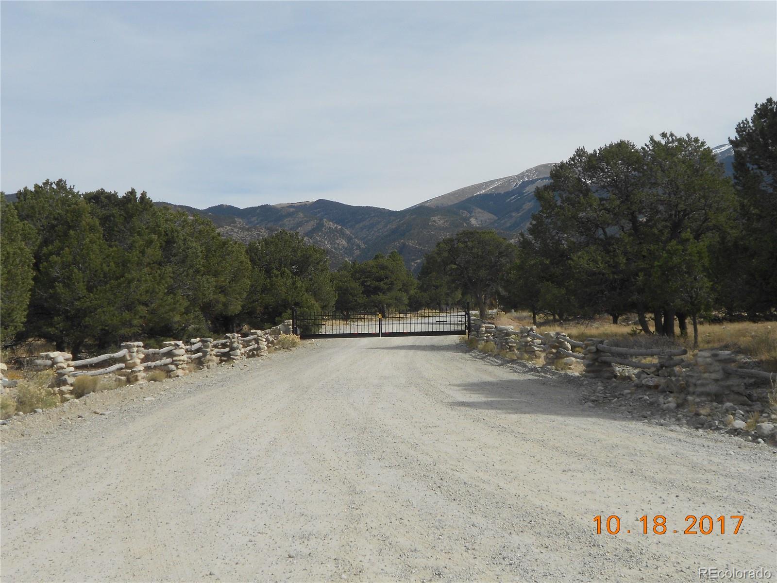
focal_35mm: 43
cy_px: 292
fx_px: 965
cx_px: 388
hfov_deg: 43.9
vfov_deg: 33.6
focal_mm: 7.7
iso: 80
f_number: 4.2
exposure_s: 1/1000
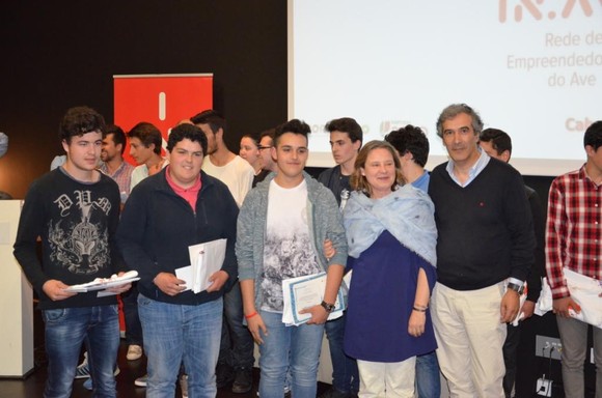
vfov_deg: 26.4
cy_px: 199
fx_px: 851
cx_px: 301
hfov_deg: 39.0
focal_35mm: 51
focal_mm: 34
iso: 3200
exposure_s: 1/60
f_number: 4.2
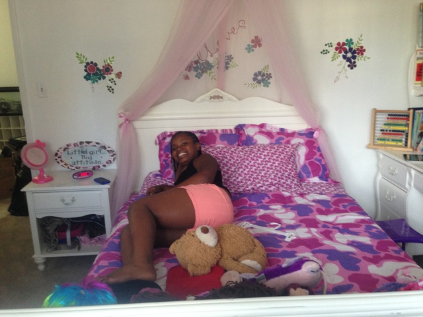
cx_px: 212
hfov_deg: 55.4
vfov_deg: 42.9
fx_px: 403
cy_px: 158
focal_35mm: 33
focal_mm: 4.12
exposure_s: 1/20
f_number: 2.4
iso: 160
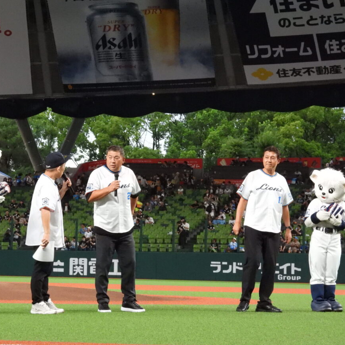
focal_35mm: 178
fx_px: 2007
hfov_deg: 9.8
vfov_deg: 9.8
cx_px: 150
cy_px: 173
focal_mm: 26.8
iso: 1600
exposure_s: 1/320
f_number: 4.5
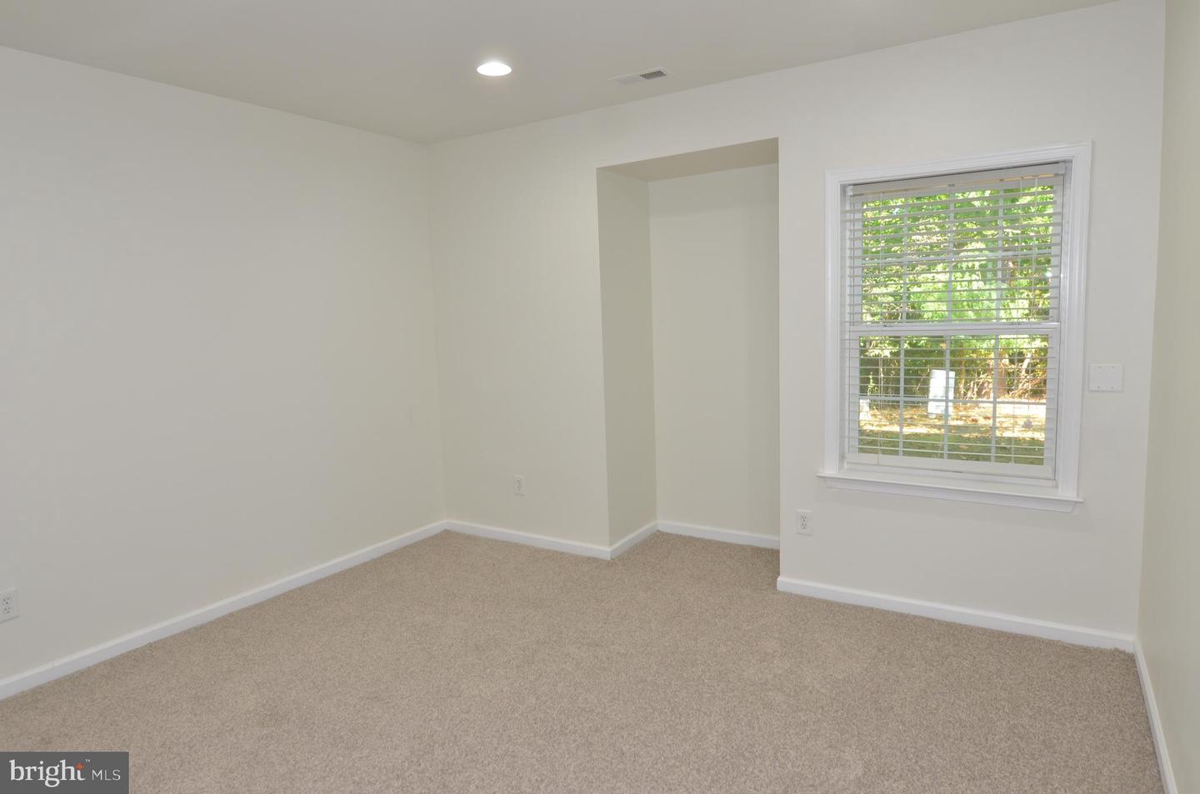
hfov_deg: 81.3
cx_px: 600
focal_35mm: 21
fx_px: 698
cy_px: 397
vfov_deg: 59.2
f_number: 4
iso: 360
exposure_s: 1/60
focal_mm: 14
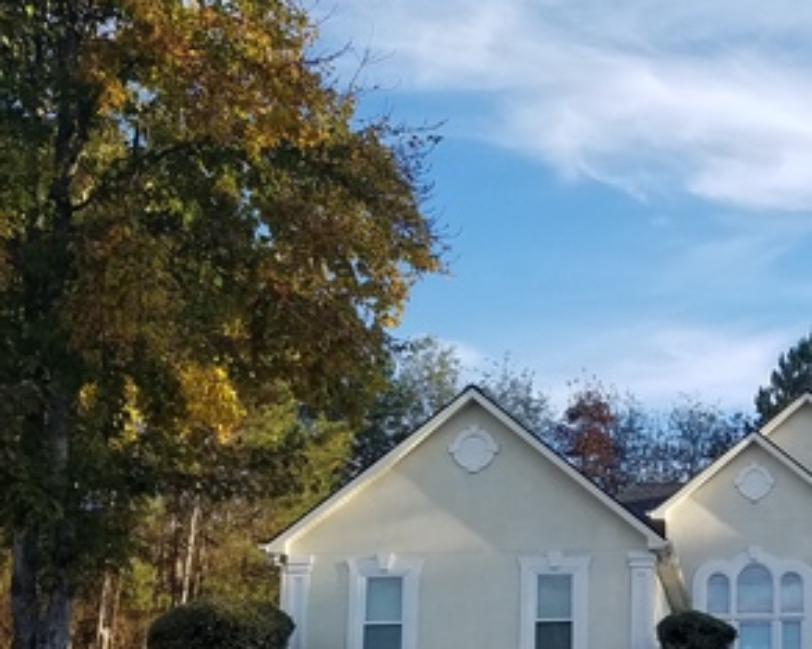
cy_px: 544
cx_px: 780
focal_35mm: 67
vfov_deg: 22.4
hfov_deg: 27.0
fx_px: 1609
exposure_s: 1/1184
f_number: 1.7
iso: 50
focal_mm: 4.2
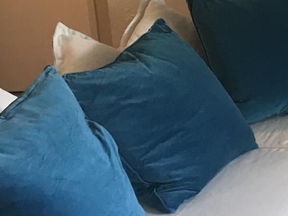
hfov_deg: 15.4
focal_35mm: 113
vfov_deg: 13.0
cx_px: 492
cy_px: 22
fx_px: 940
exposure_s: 1/20
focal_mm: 3.99
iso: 32
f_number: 1.8
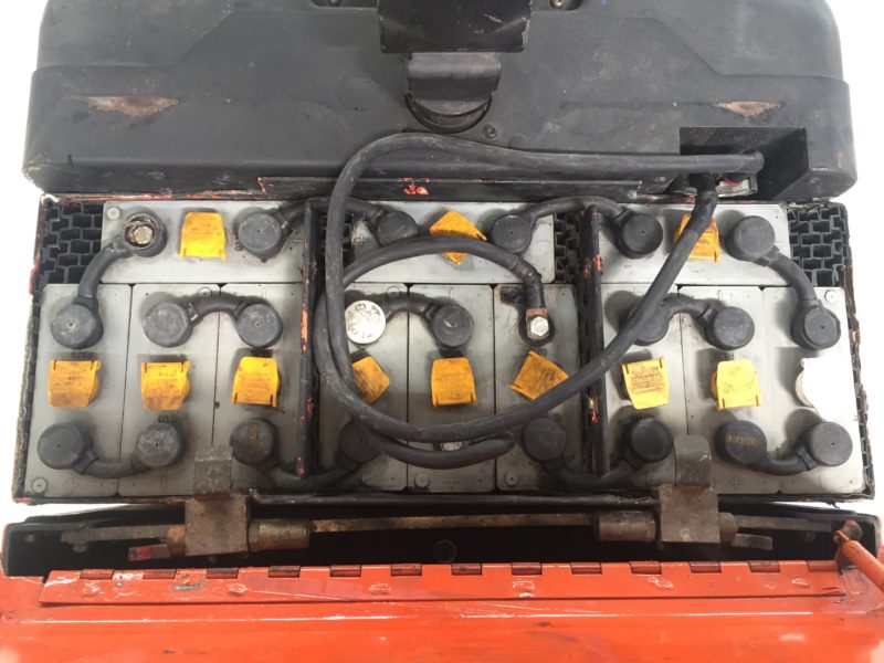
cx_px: 442
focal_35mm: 29
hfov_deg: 61.7
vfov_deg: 48.2
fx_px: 741
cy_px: 332
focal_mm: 4.15
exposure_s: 1/33
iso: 160
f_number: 2.2
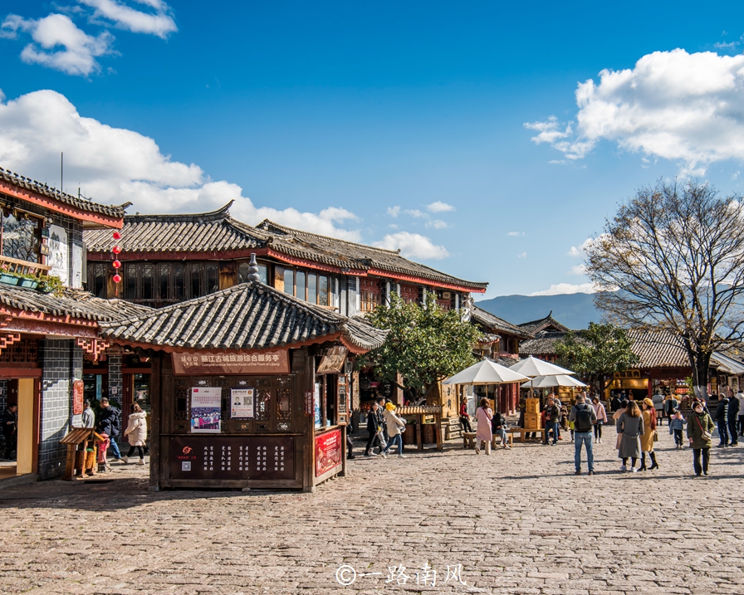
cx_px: 403
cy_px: 297
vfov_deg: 34.9
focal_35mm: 43
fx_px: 947
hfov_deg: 42.9
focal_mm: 38
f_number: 13
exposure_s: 1/100
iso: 80
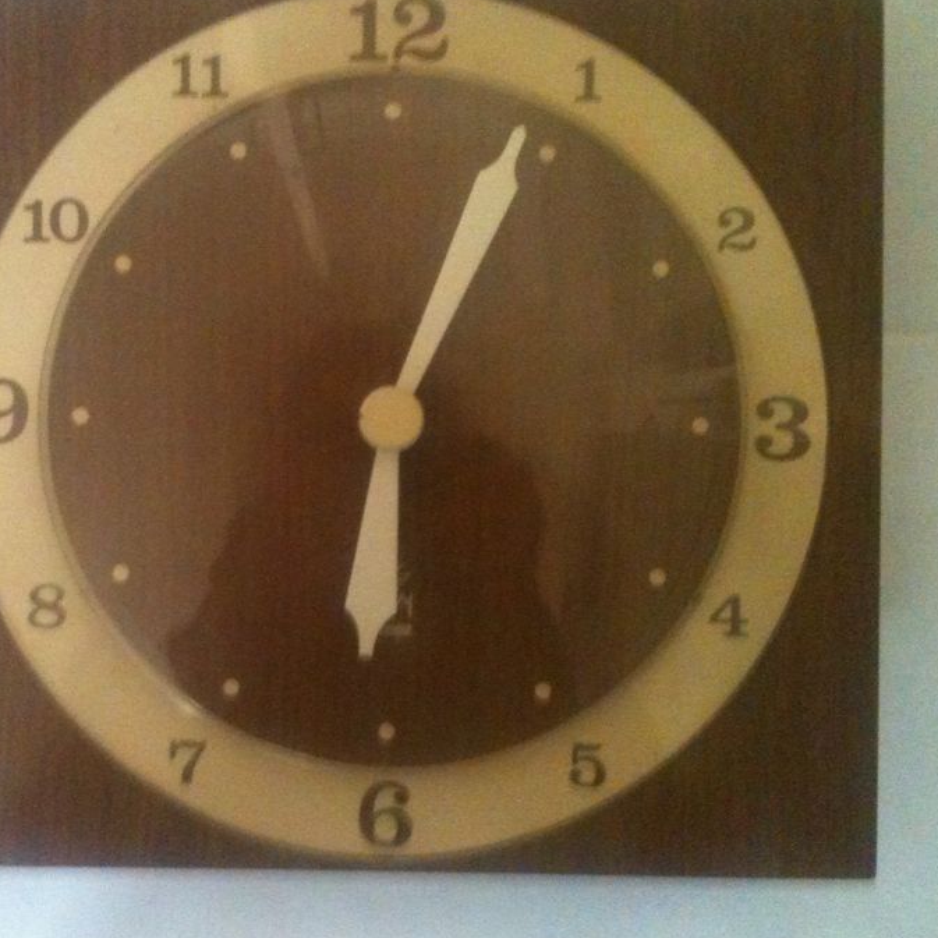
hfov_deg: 36.6
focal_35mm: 46
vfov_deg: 36.8
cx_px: 351
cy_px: 449
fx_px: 1410
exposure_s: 1/11
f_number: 2.8
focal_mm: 3.85
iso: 640
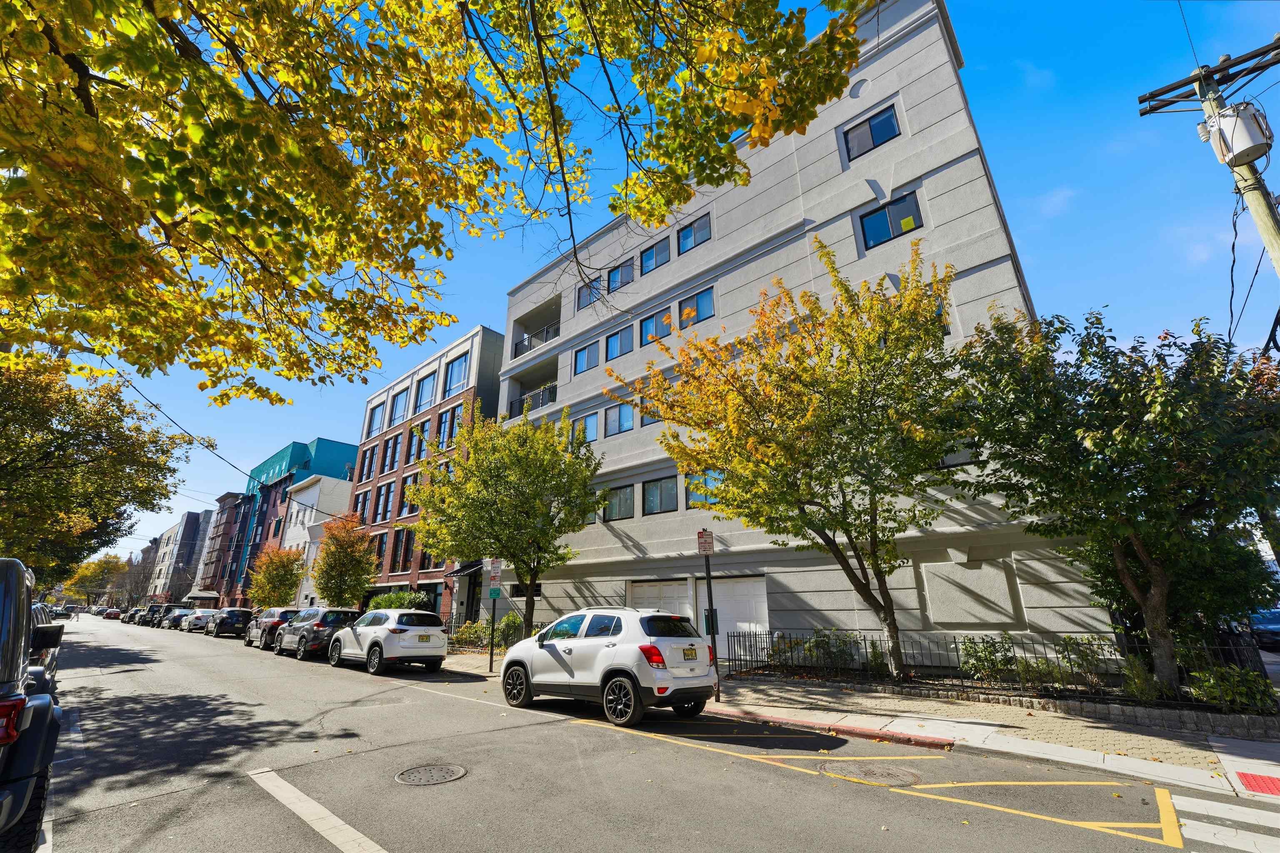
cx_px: 640
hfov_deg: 104.3
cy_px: 426
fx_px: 498
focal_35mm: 14
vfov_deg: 81.2
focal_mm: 14
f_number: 9
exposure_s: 1/500
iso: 100
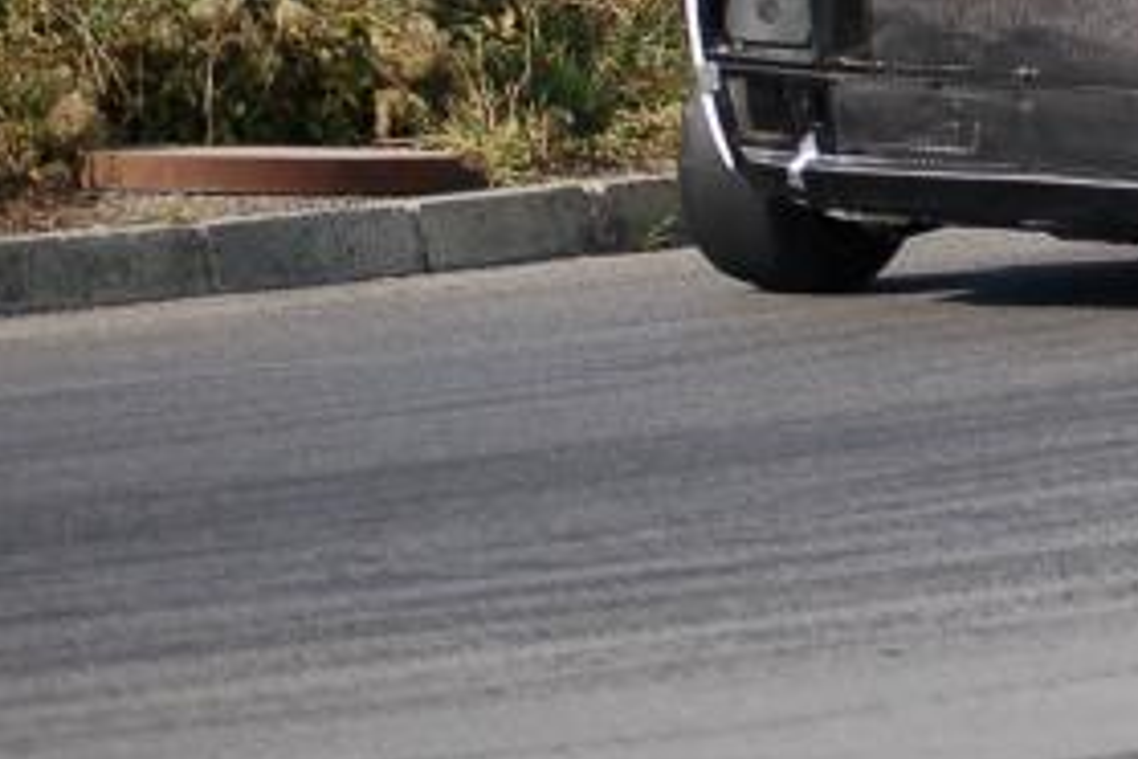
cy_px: -382
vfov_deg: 4.0
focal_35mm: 341
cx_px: 1986
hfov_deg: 5.9
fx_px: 10779
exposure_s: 1/1000
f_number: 4.2
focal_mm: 62
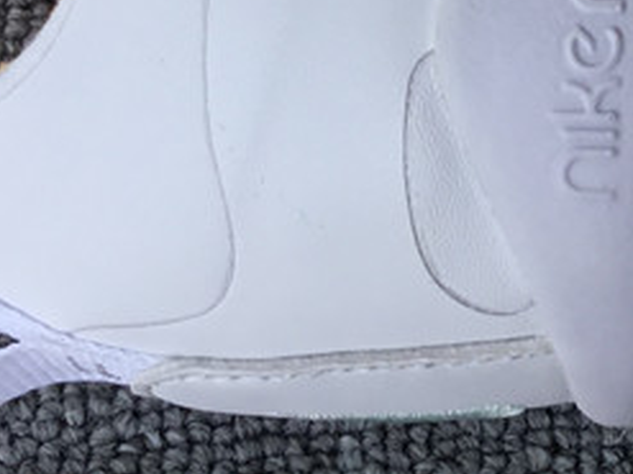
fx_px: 2065
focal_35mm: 113
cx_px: 579
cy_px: -386
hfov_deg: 17.2
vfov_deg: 12.0
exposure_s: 1/374
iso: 25
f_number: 2.4
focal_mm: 3.3
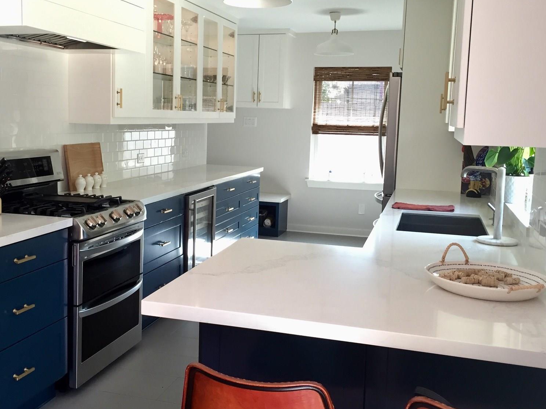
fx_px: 631
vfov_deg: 35.9
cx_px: 223
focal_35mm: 40
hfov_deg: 46.6
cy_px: 184
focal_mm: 4.15
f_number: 2.2
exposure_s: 1/30
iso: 80
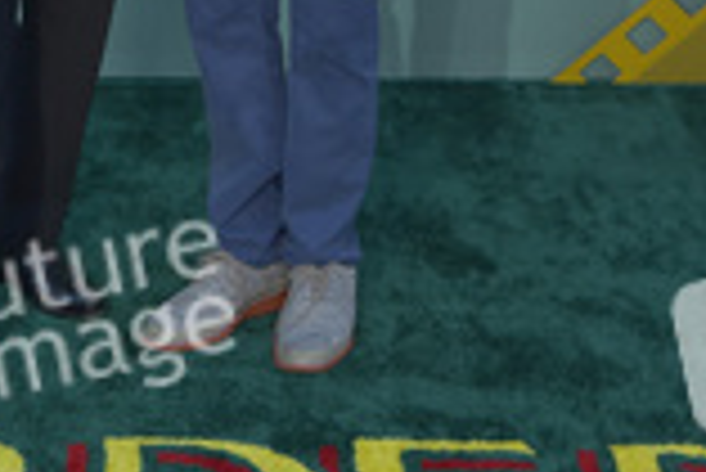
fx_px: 2297
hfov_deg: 17.3
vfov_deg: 11.0
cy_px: -346
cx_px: 137
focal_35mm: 117
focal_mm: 46
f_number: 6.3
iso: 400
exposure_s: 1/250
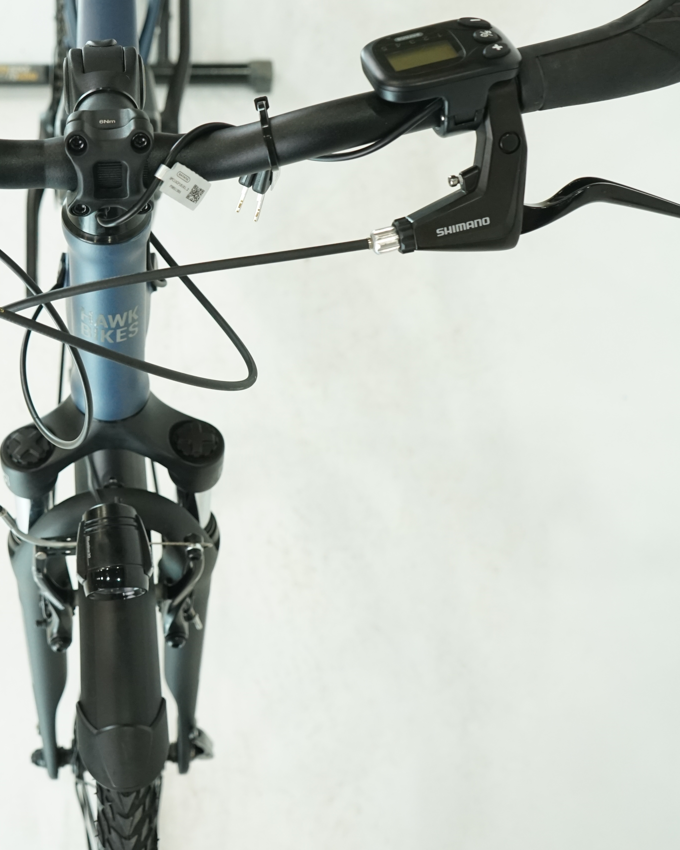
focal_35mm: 58
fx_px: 1459
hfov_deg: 25.6
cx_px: 104
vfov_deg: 32.4
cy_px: 351
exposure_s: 1/200
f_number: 5.6
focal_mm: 35
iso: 1600
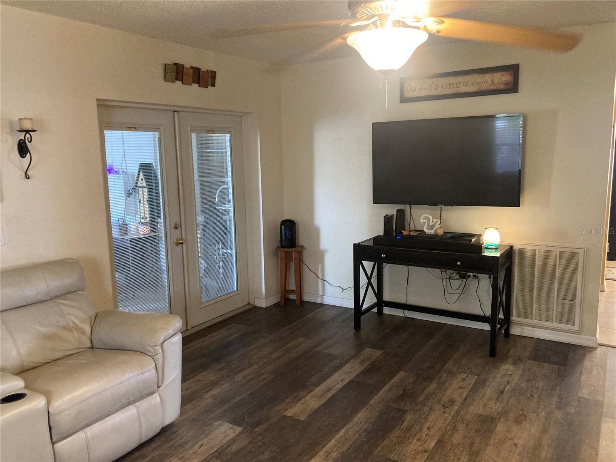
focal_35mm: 28
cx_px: 308
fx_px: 498
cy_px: 231
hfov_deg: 63.4
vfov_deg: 49.7
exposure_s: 1/30
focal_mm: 3.99
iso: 320
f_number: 1.8
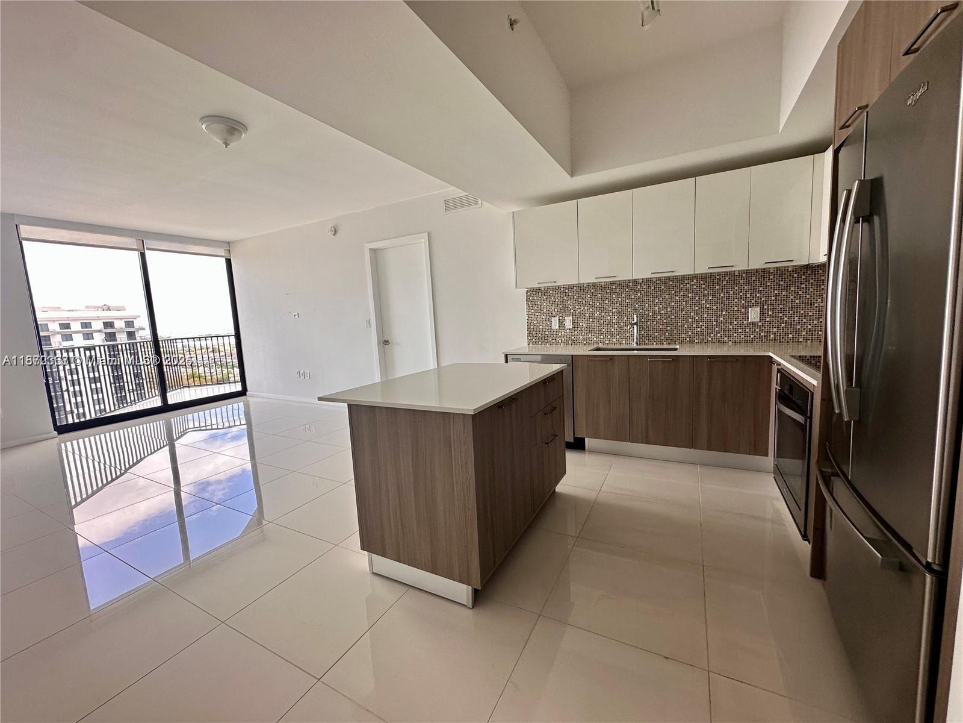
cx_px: 482
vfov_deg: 85.7
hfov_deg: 102.1
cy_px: 362
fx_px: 389
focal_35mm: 14
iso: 50
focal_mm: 2.22
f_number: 2.2
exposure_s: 1/99
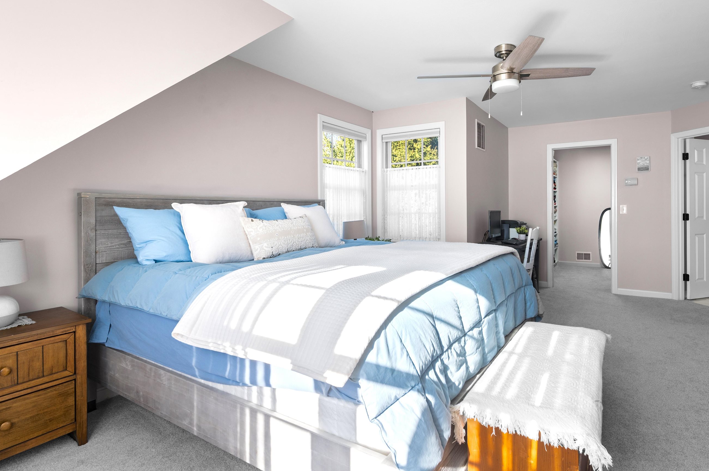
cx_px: 402
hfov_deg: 86.5
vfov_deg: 64.3
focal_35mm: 19
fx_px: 374
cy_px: 210
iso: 250
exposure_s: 1/3
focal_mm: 16
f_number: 7.1
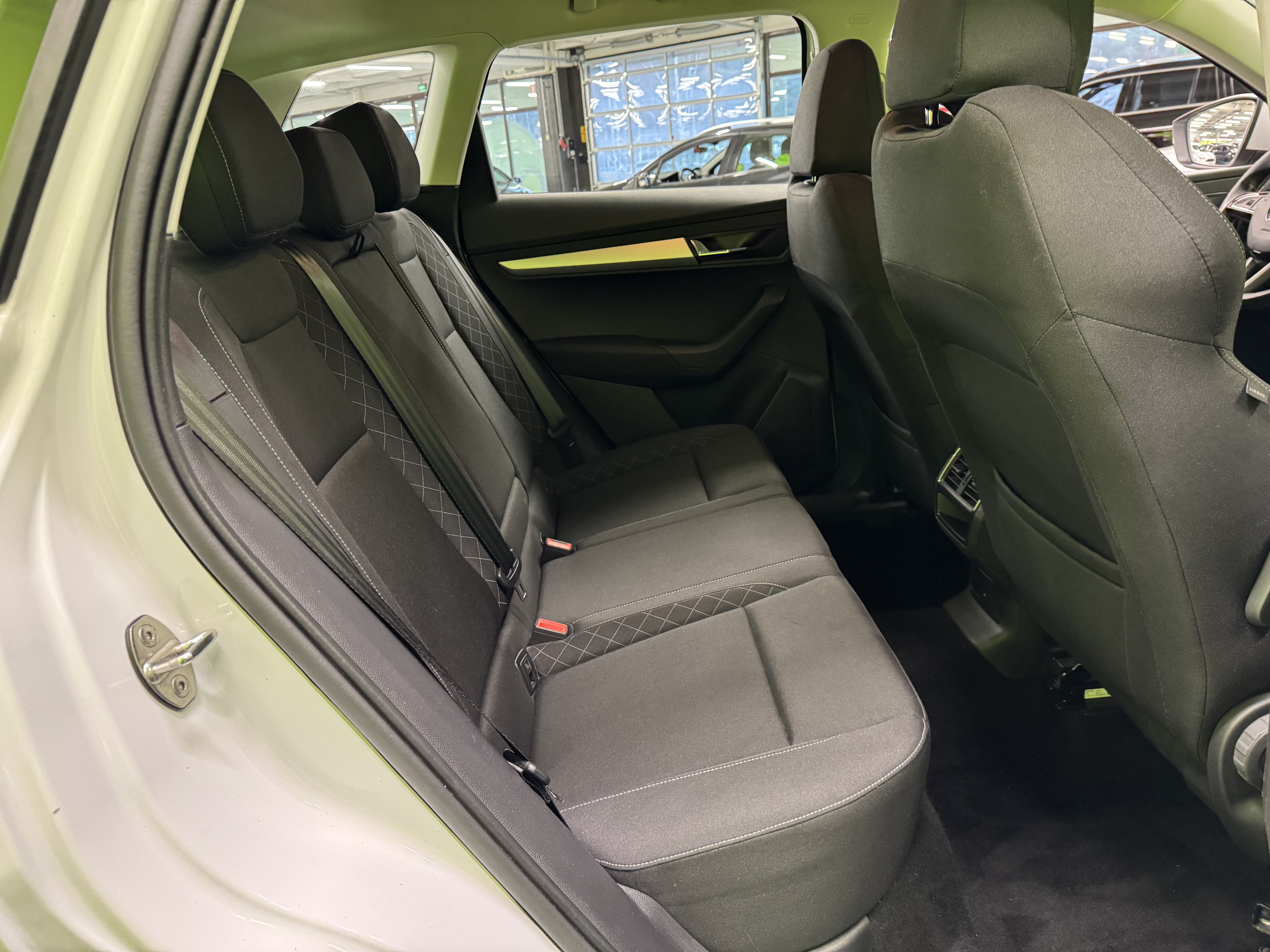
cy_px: 476
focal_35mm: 24
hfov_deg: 71.6
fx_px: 881
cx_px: 635
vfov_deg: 56.8
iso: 640
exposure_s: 1/33
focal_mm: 6.76
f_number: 1.78
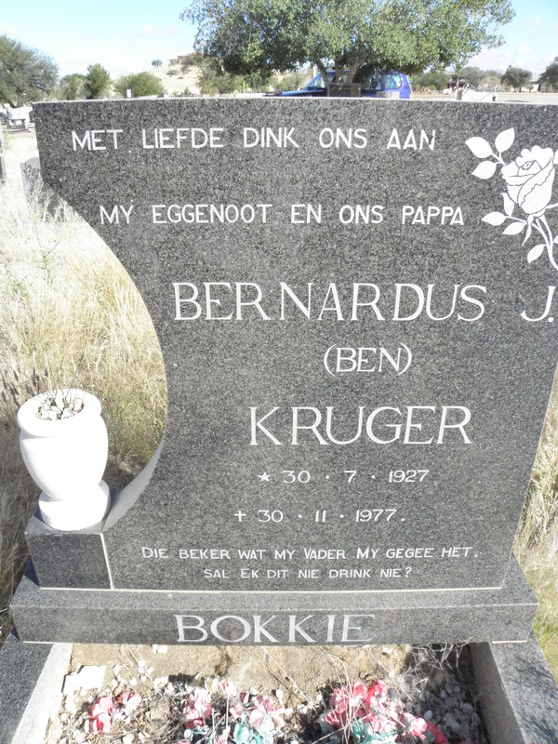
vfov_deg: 67.3
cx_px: 279
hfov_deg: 53.1
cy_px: 372
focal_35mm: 26
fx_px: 559
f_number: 6.3
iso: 200
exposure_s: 1/400
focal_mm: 4.6
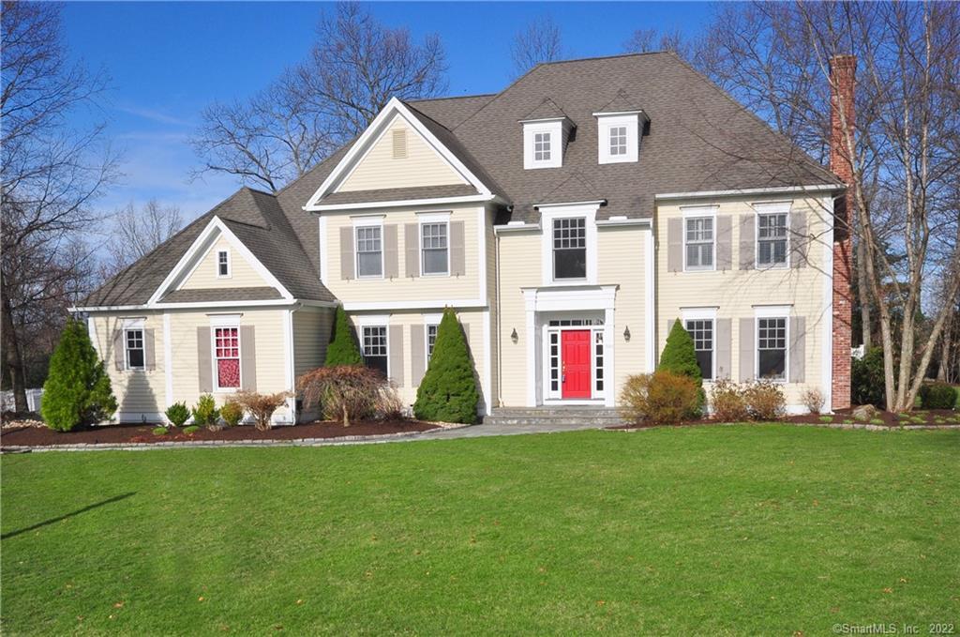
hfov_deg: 62.0
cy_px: 318
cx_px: 480
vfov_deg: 43.5
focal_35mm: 30
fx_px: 799
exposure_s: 1/1000
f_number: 8
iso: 320
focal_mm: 20
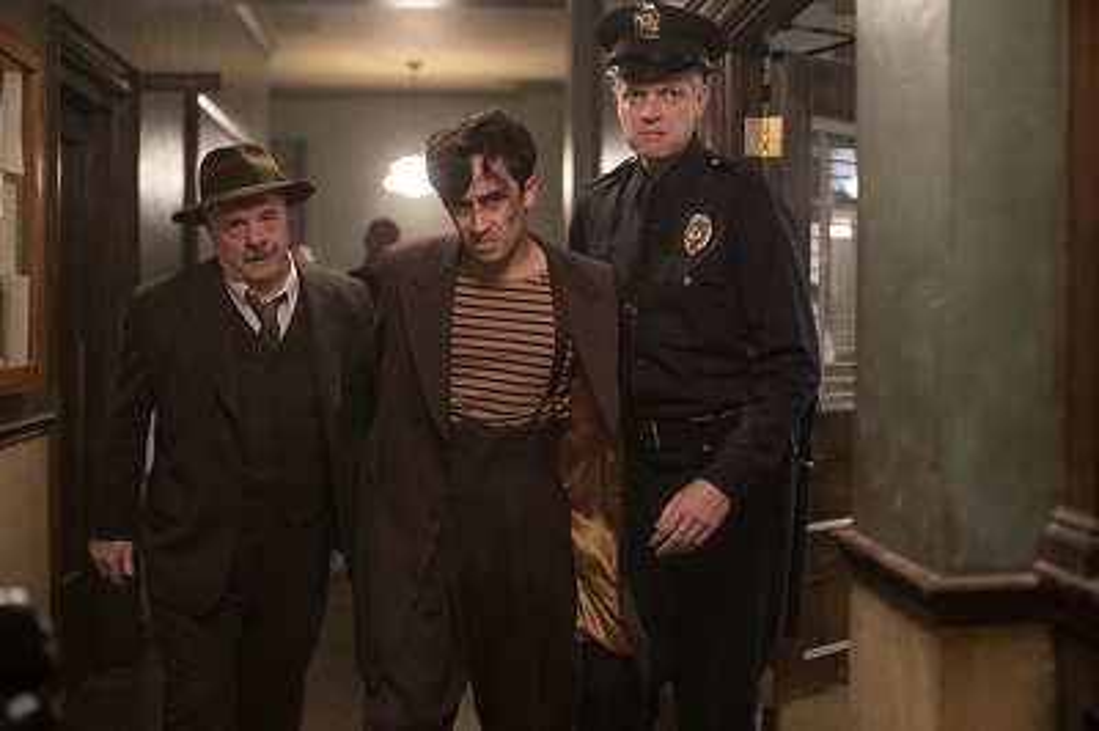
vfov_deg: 26.9
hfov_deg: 39.6
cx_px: 550
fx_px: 1525
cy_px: 366
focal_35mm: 50
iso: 6400
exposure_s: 1/250
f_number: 2.2
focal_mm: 50
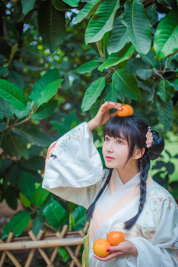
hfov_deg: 37.9
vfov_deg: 54.4
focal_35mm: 35
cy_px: 134
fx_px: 259
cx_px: 89
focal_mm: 35
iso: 100
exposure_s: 1/1600
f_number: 1.8
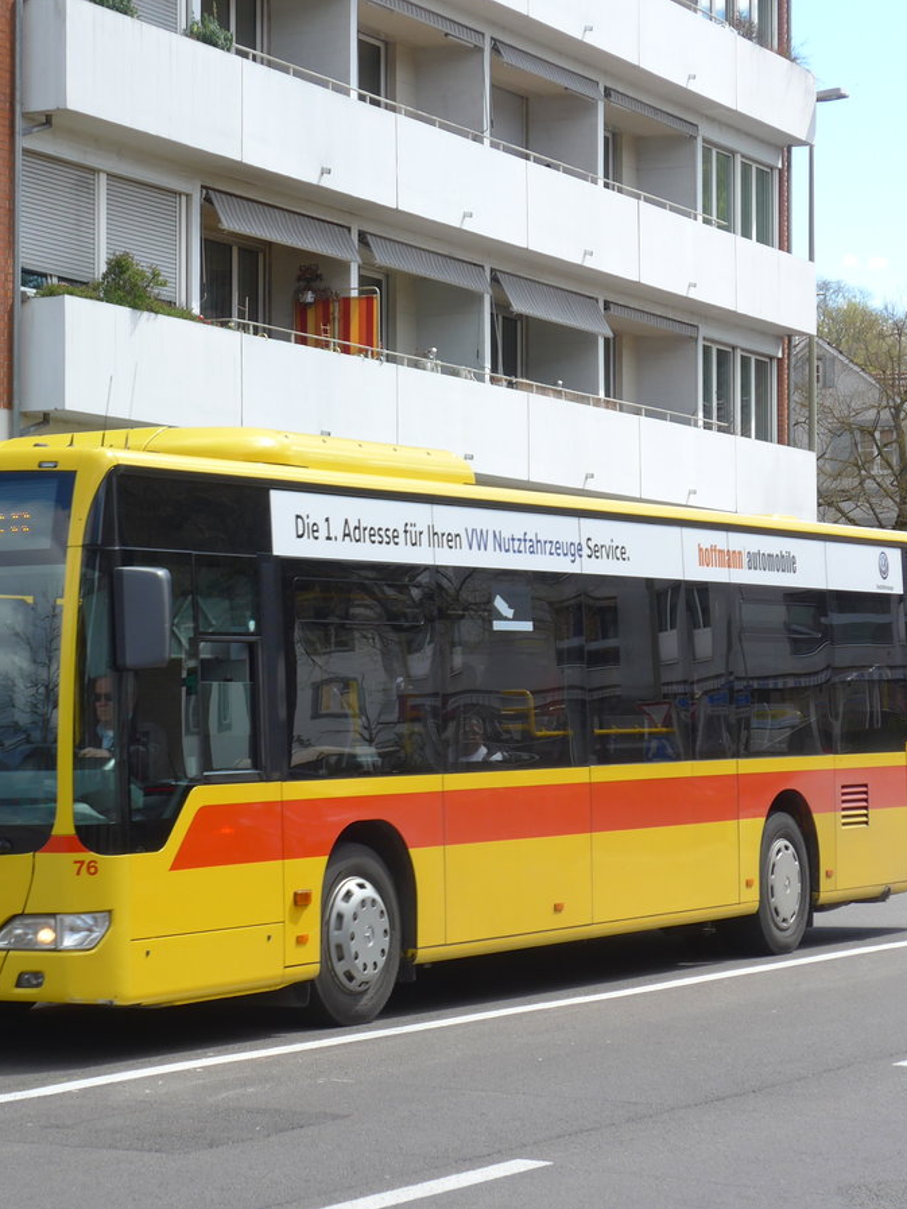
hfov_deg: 13.8
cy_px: 605
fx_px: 3737
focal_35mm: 107
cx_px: 244
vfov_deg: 18.4
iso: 100
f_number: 4.4
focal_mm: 16
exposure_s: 1/320
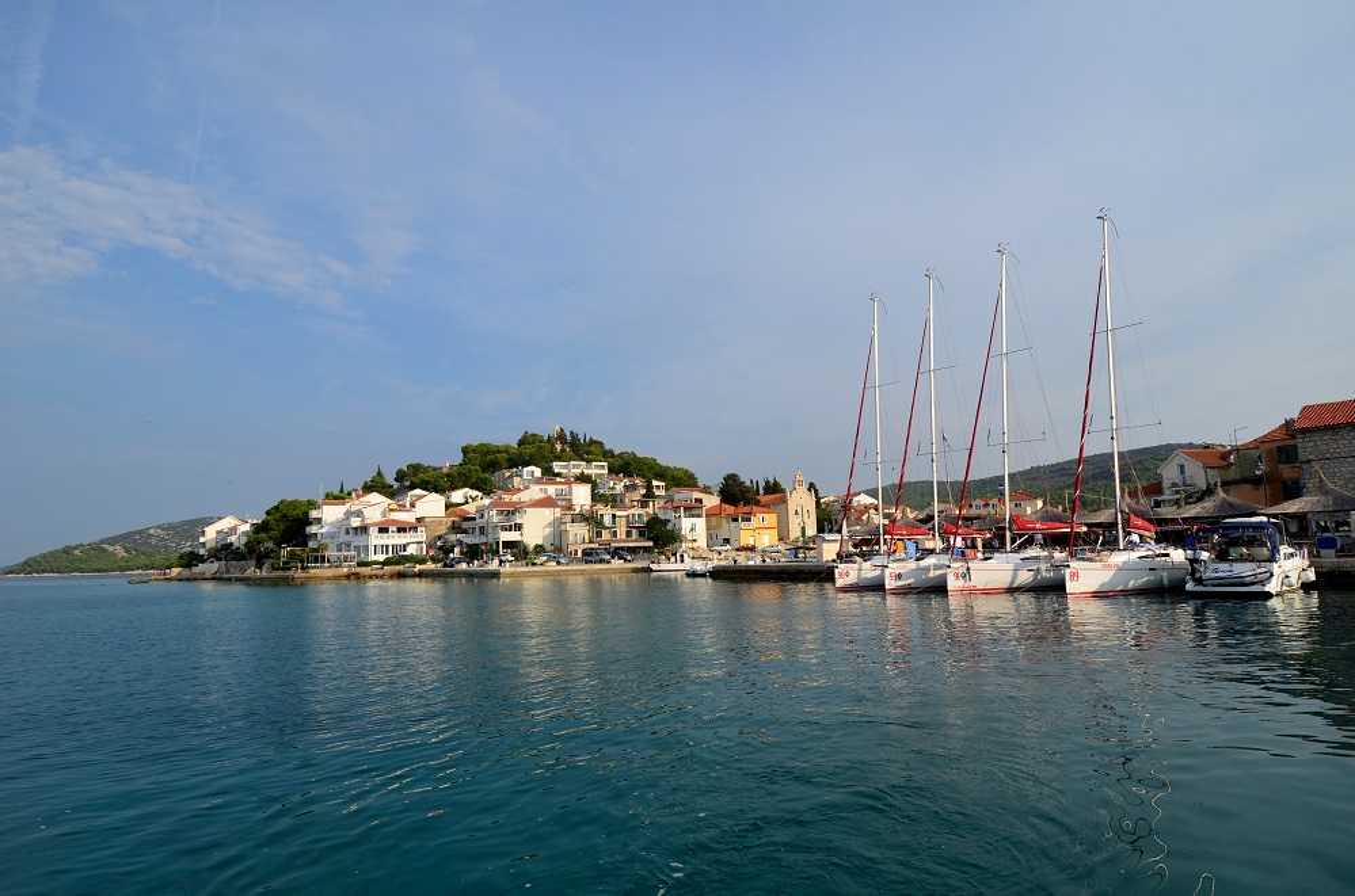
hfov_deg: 85.6
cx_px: 678
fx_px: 732
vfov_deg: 63.0
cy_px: 448
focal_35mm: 20
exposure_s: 1/2000
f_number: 5.6
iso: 400
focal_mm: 13
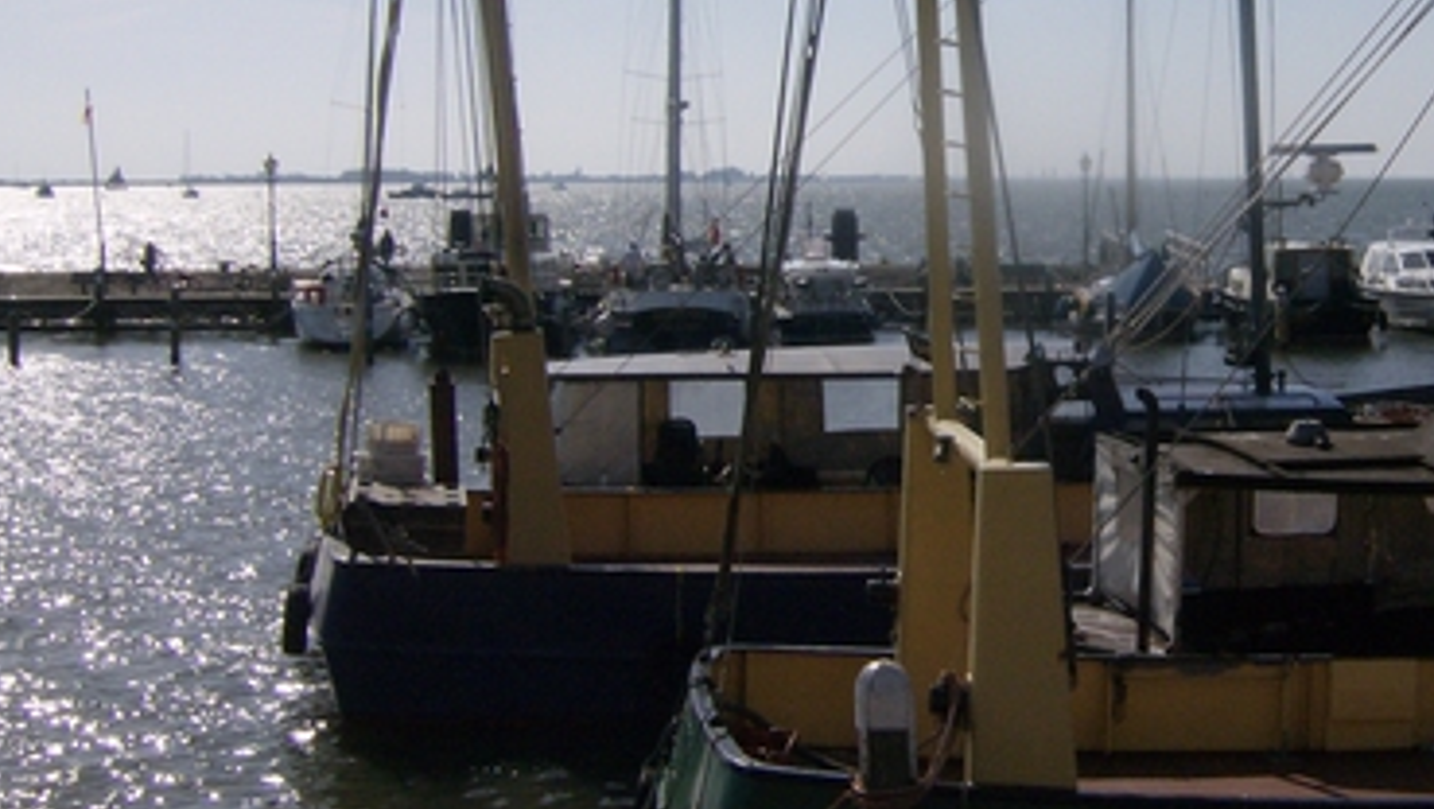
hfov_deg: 32.5
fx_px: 2435
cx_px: 987
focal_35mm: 64
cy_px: 175
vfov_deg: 18.7
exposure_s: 1/2000
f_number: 4.7
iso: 100
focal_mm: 6
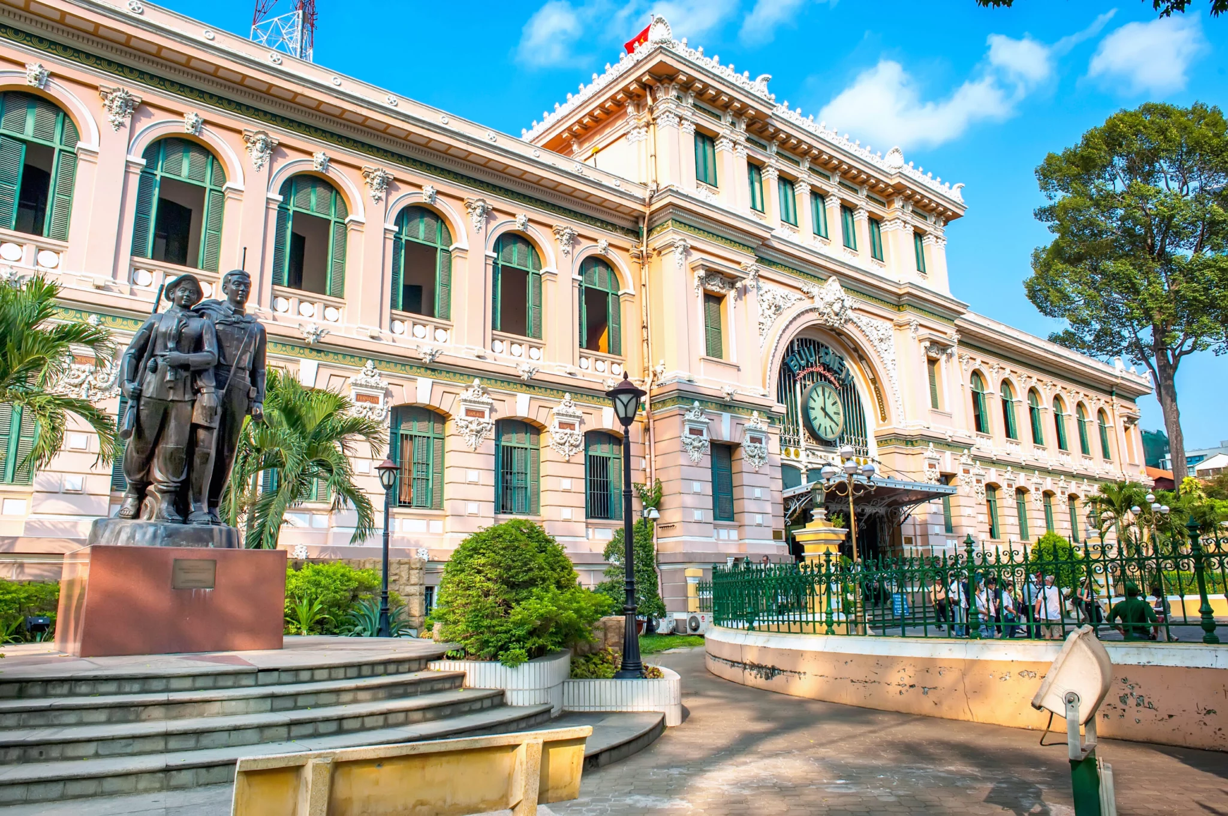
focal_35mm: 24
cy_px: 408
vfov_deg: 53.1
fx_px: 818
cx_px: 614
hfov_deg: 73.8
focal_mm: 24
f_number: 11
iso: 200
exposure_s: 1/320
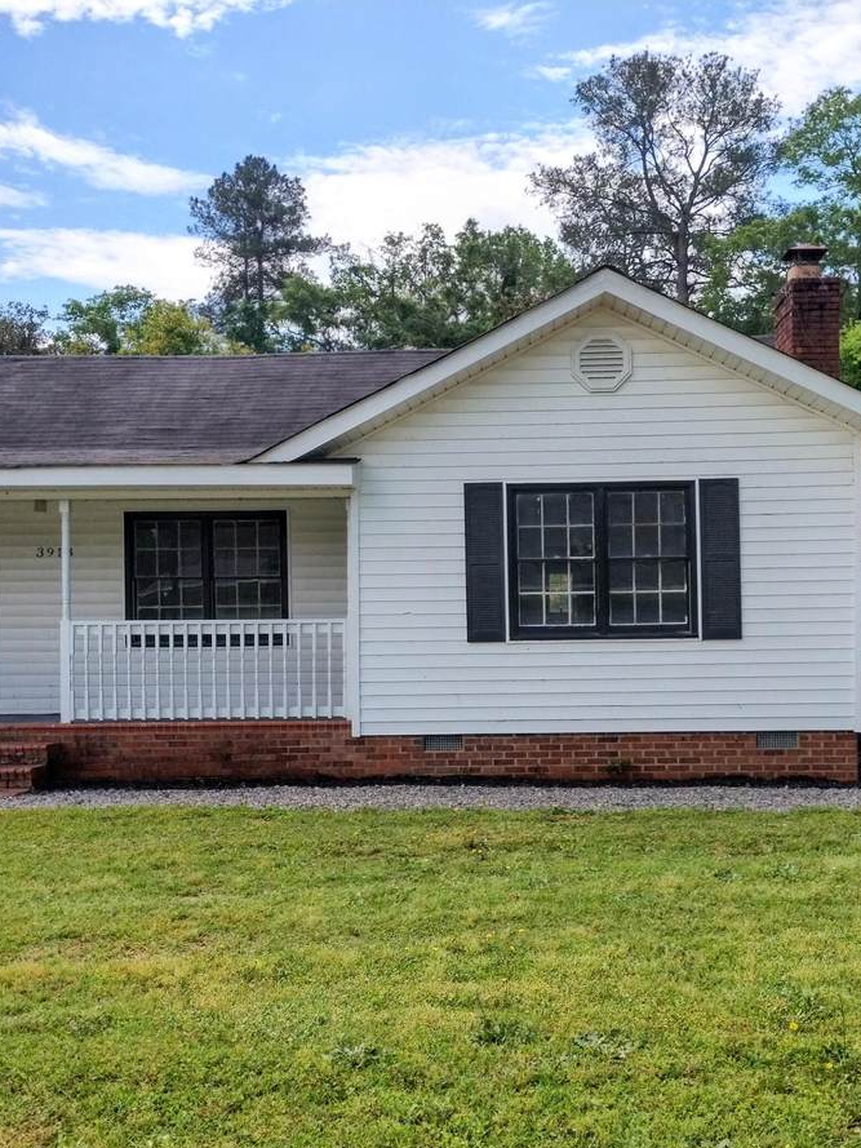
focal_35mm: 36
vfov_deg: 51.3
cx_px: 488
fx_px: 1194
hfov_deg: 39.6
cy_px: 619
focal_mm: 4.71
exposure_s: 1/4243
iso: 102
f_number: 1.7
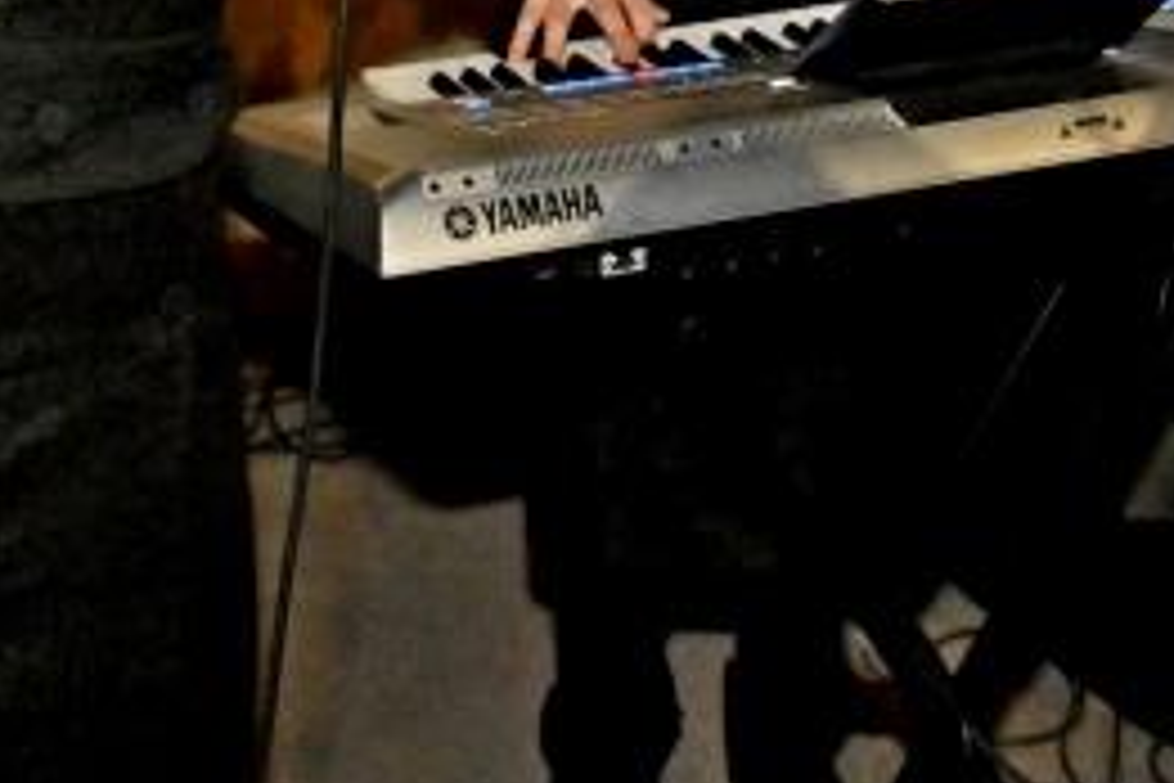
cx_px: 634
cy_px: -596
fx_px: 3065
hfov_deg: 21.7
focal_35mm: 94
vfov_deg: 13.2
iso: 2000
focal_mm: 24
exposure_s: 1/125
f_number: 4
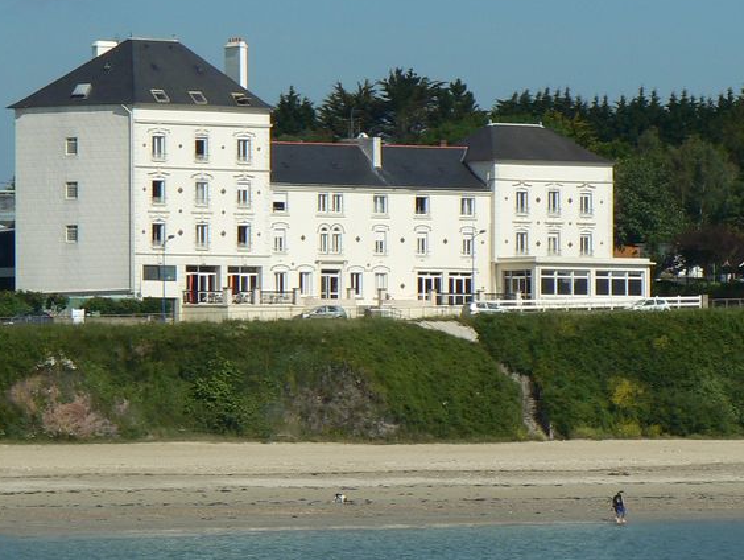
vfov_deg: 5.1
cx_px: 371
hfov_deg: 6.8
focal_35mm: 290
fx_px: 6238
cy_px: 255
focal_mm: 29.1
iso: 80
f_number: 8
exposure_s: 1/500
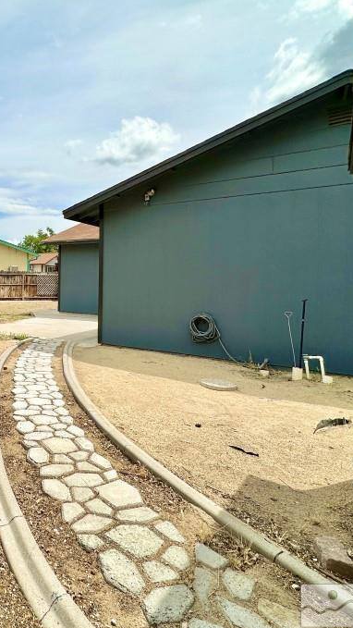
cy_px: 279
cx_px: 7
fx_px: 383
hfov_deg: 43.2
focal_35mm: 23
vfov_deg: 78.4
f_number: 2.2
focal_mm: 2.22
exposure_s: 1/5291
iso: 50
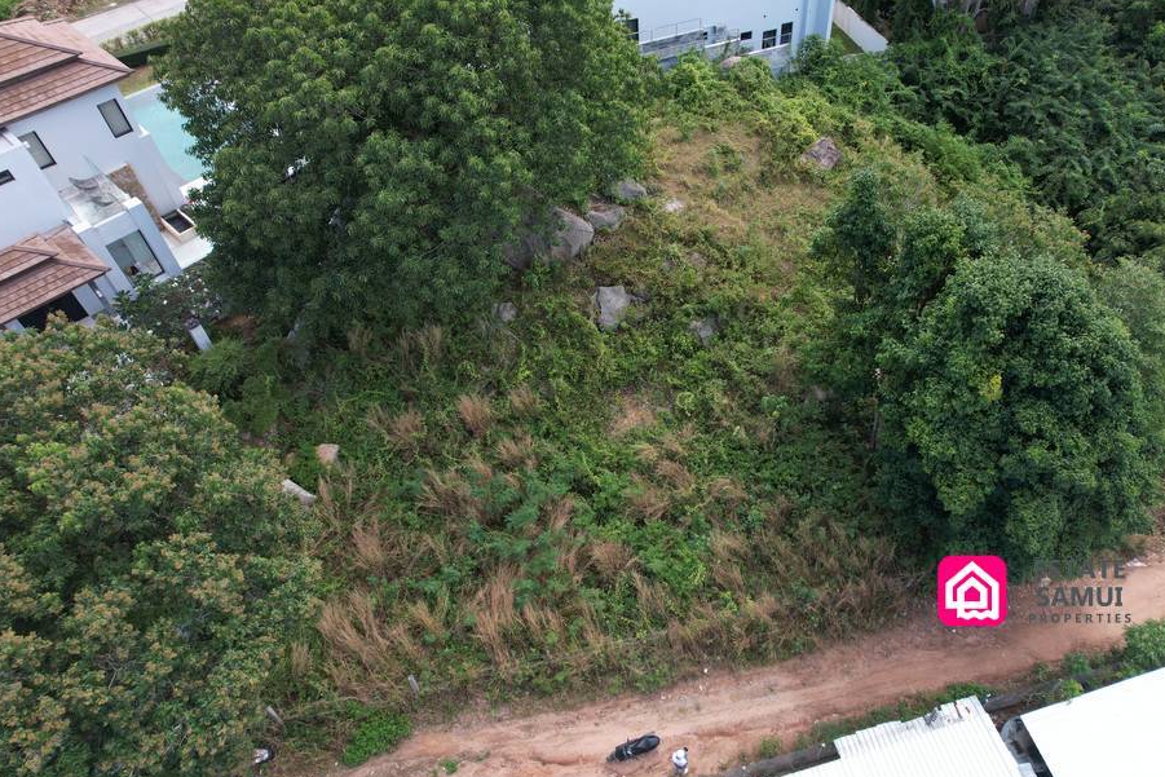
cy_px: 356
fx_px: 809
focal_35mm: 25
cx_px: 657
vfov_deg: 51.2
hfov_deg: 71.2
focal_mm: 8.38
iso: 120
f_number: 2.8
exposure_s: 1/160
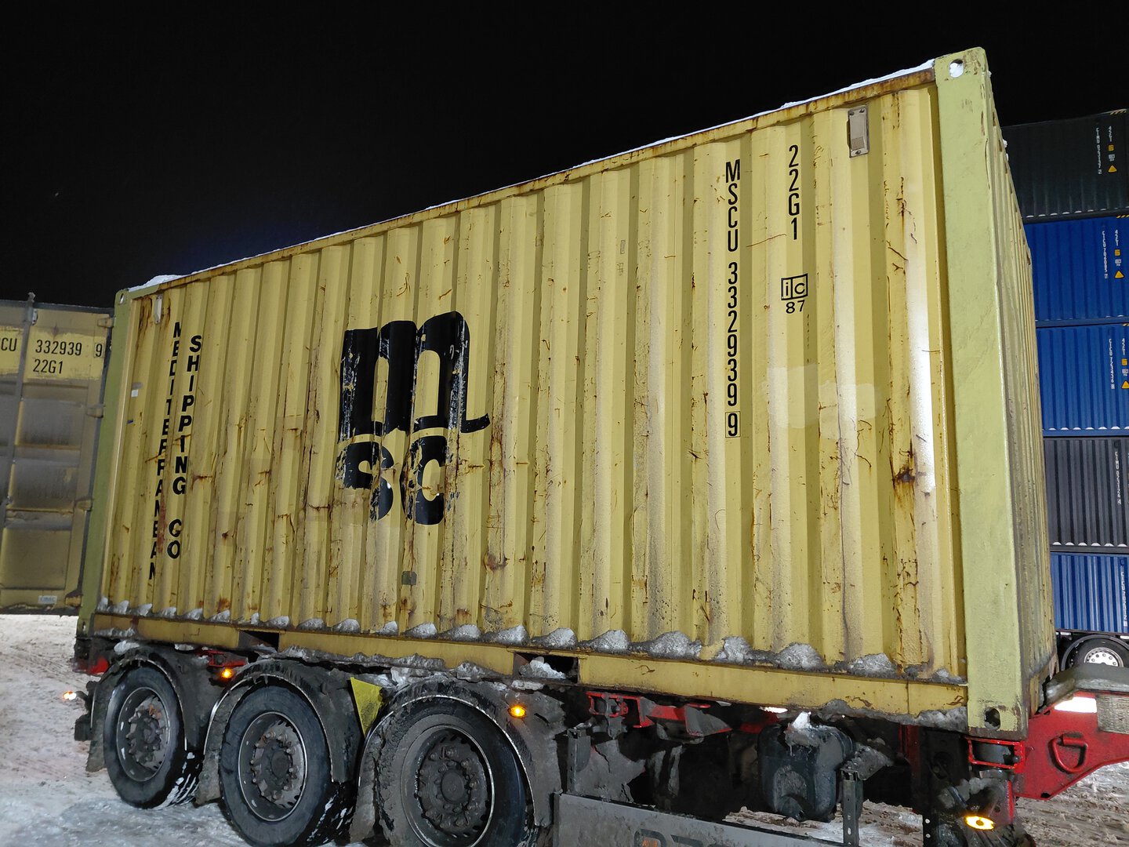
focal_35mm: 25
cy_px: 424
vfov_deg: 54.9
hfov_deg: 69.4
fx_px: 815
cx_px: 564
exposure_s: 1/25
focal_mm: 4.69
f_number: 1.8
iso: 400
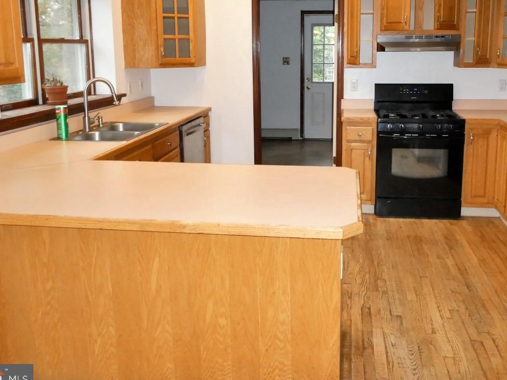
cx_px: 297
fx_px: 483
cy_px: 130
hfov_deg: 55.1
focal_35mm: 33
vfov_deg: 42.4
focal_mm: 4.3
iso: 640
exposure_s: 1/60
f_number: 3.3
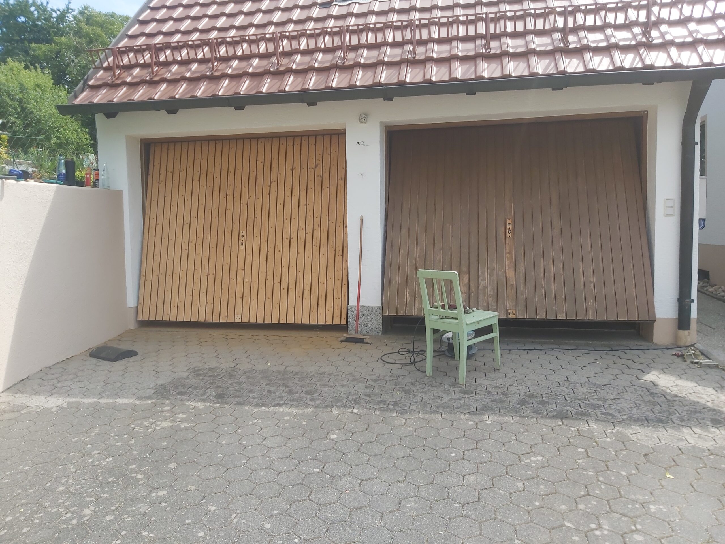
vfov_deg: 53.1
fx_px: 545
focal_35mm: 26
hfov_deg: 67.3
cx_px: 362
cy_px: 272
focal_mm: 3.92
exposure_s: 1/1239
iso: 64
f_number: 1.7
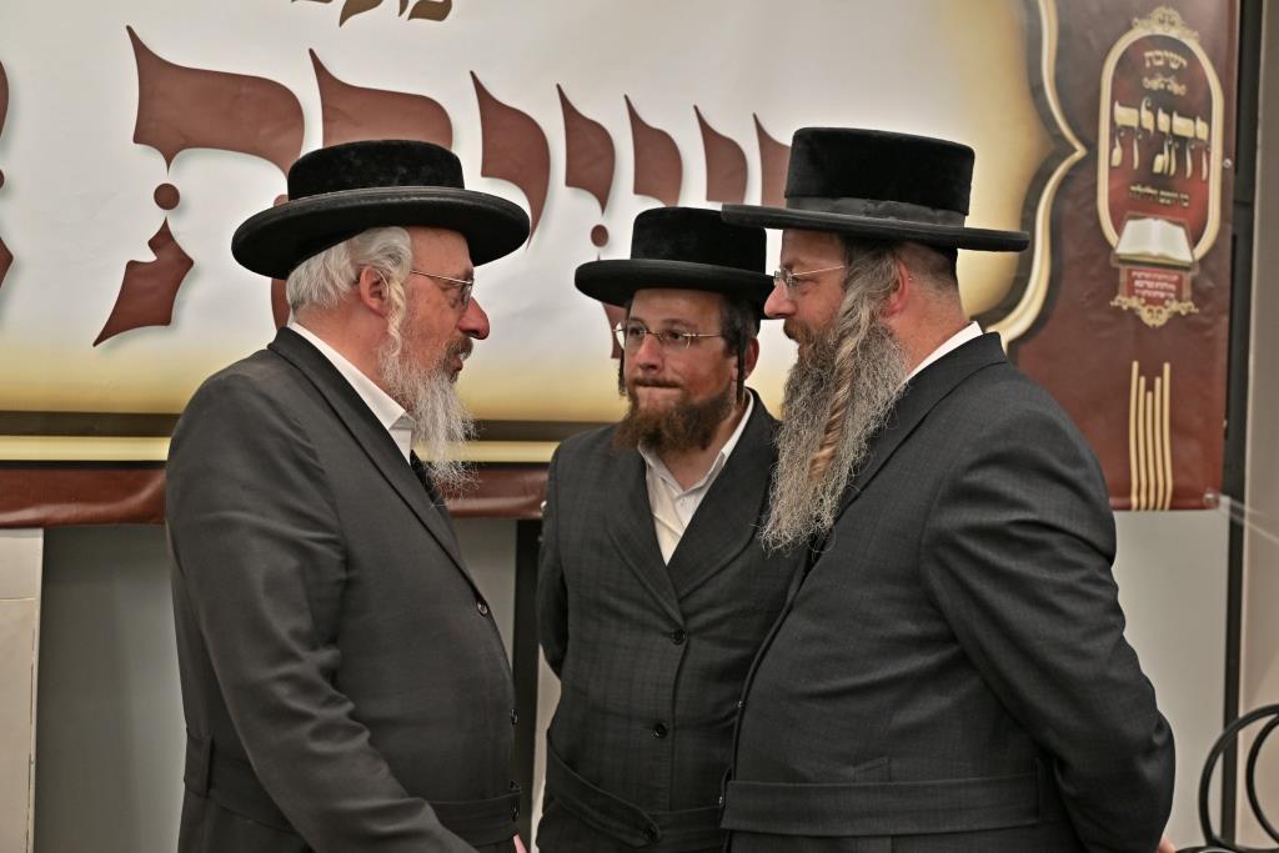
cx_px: 640
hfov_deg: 43.6
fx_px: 1599
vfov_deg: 29.9
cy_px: 426
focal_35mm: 45
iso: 800
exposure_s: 1/160
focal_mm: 45
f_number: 4
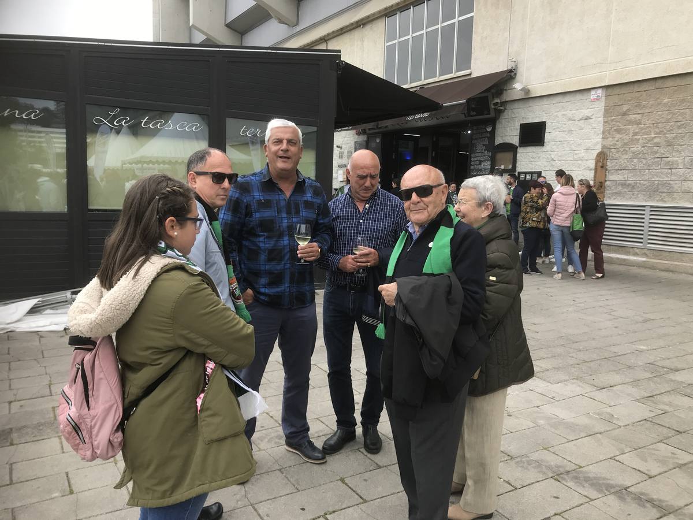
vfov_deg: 49.7
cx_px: 346
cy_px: 260
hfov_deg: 63.4
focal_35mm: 28
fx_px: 561
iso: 20
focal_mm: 3.99
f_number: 1.8
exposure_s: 1/805
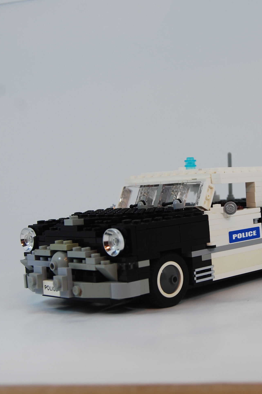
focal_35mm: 63
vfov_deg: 31.9
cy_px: 196
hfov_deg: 21.4
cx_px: 201
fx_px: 688
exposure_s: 1/125
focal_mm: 28
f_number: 5.6
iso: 180
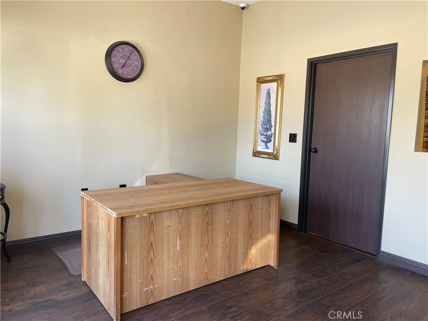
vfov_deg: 54.9
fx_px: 309
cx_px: 214
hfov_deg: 69.4
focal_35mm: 25
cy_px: 160
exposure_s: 1/121
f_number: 1.6
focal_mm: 5.1
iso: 125
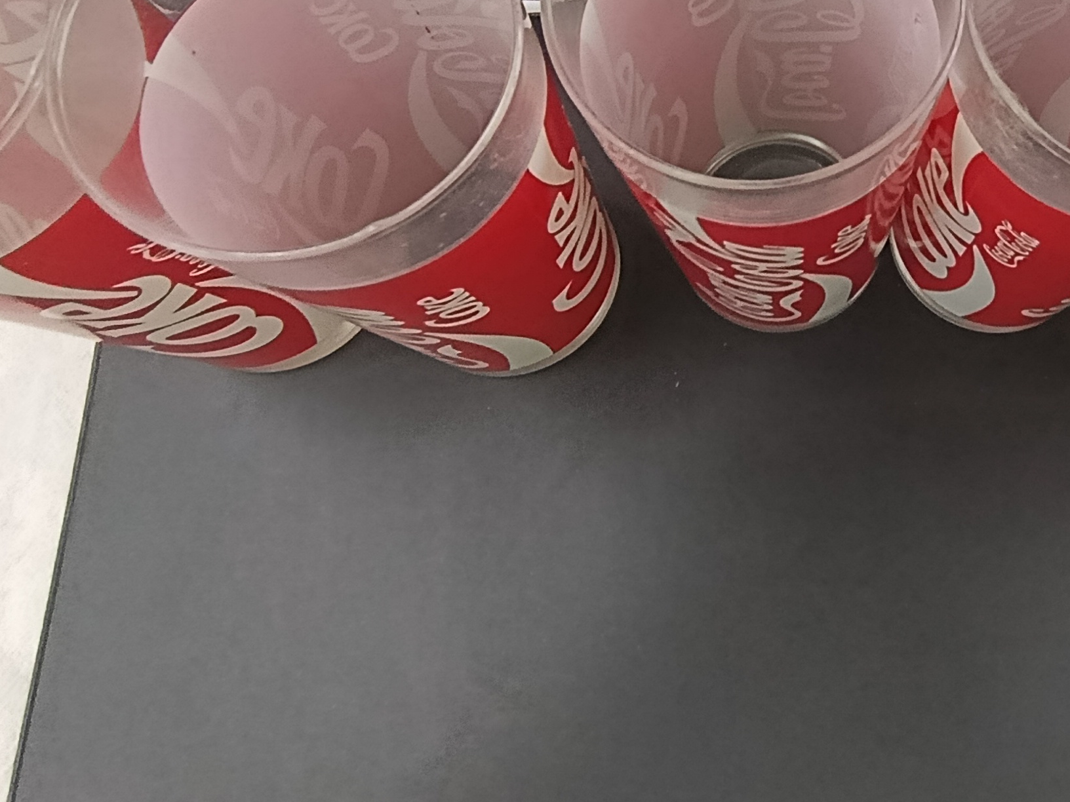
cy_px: 191
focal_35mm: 30
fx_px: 927
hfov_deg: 56.3
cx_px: 833
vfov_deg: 45.0
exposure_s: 1/100
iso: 168
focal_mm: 1.65
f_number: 2.2
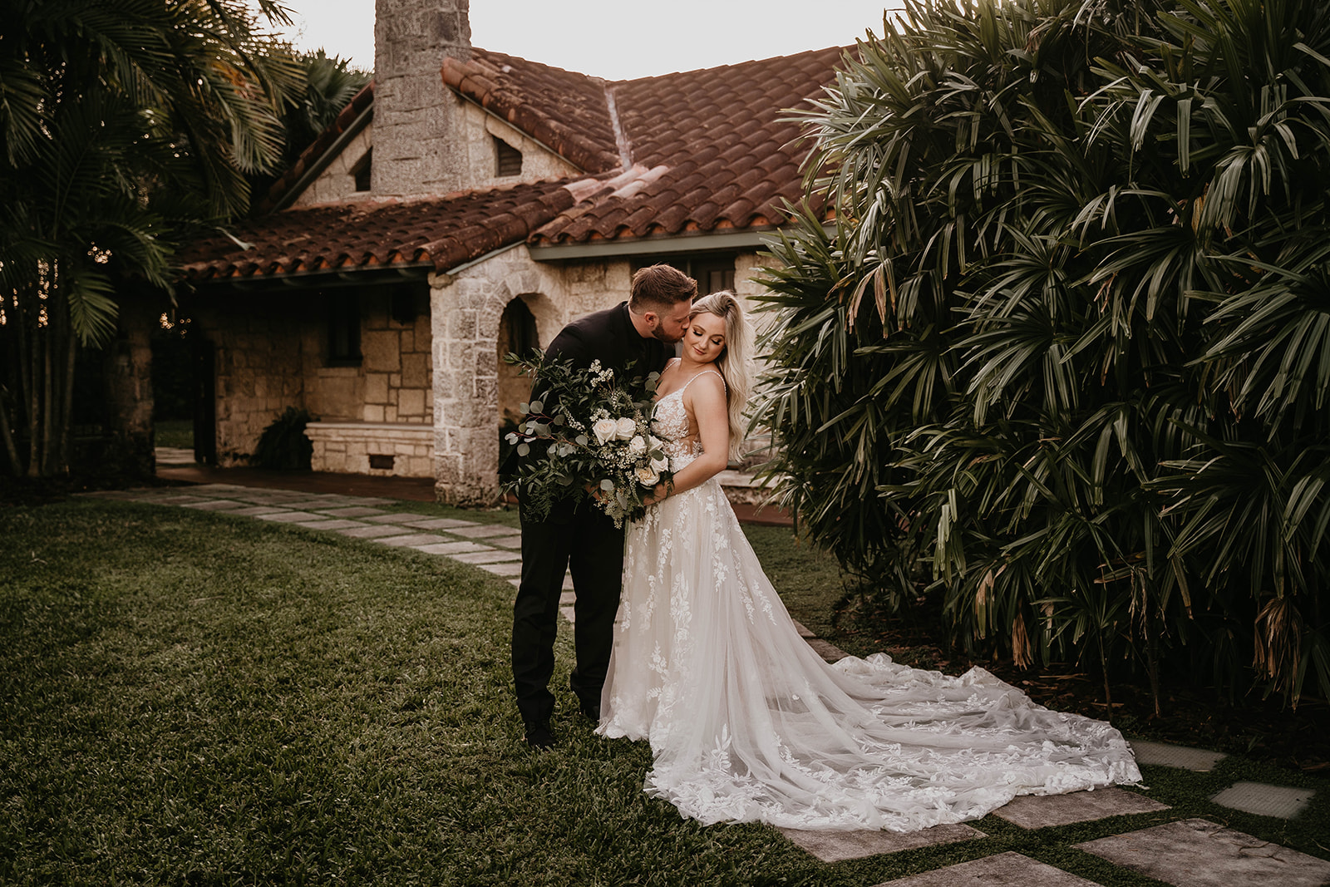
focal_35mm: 40
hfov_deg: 48.5
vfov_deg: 33.4
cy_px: 444
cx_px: 665
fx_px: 1478
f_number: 2.8
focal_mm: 40
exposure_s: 1/160
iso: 320
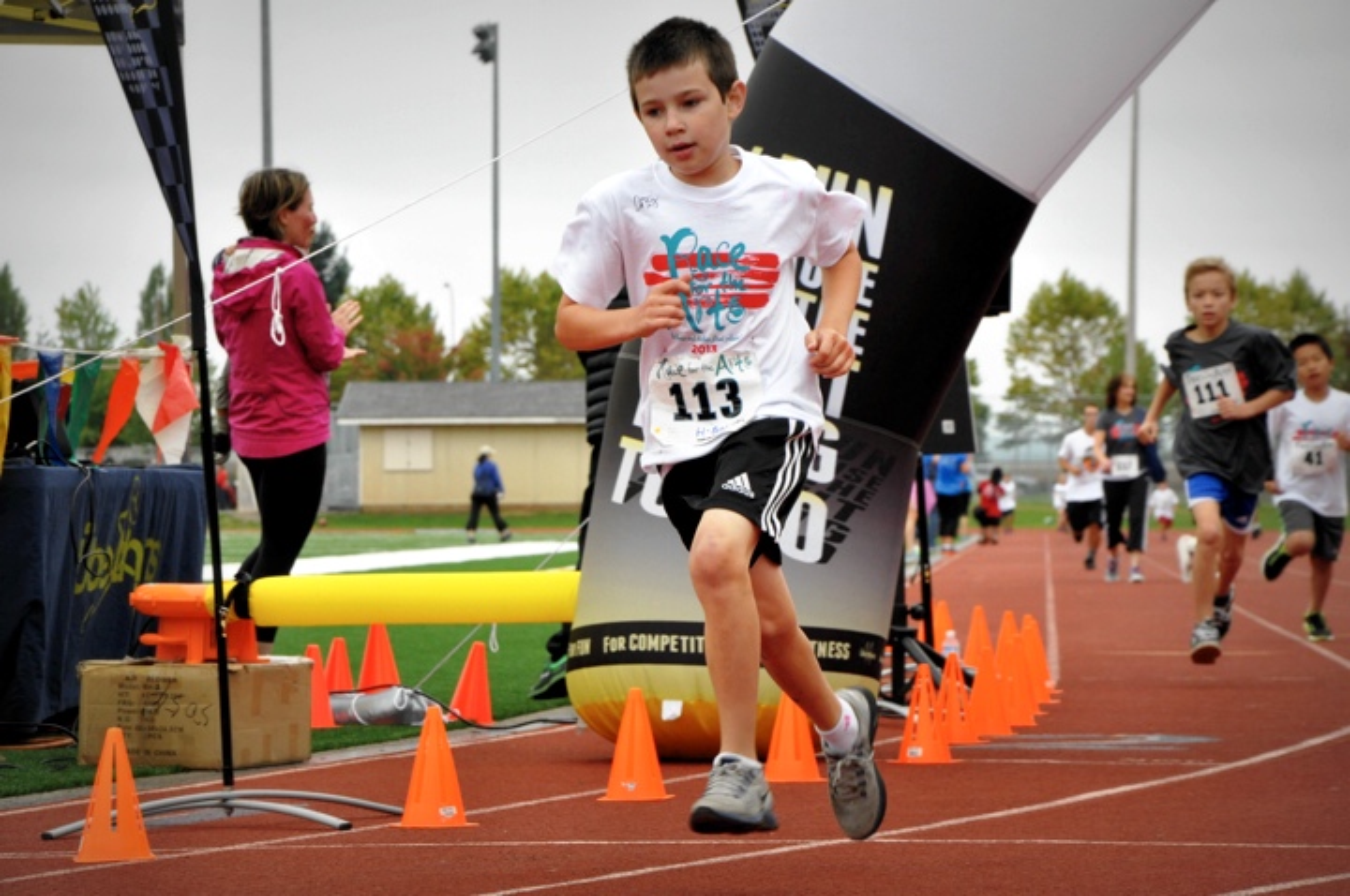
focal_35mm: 158
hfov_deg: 13.1
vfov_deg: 8.7
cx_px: 675
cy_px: 448
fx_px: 5898
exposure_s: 1/400
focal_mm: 105
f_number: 10
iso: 1250
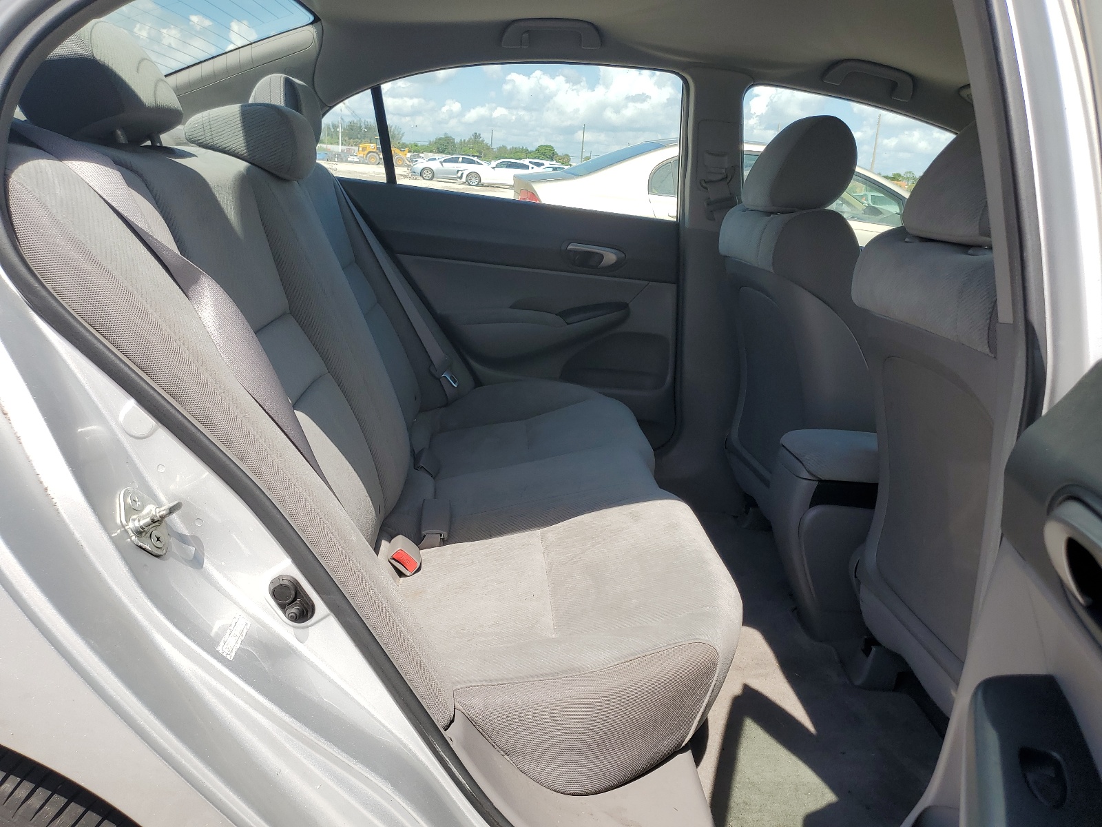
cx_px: 551
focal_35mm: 26
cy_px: 414
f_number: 1.5
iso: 50
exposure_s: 1/1667
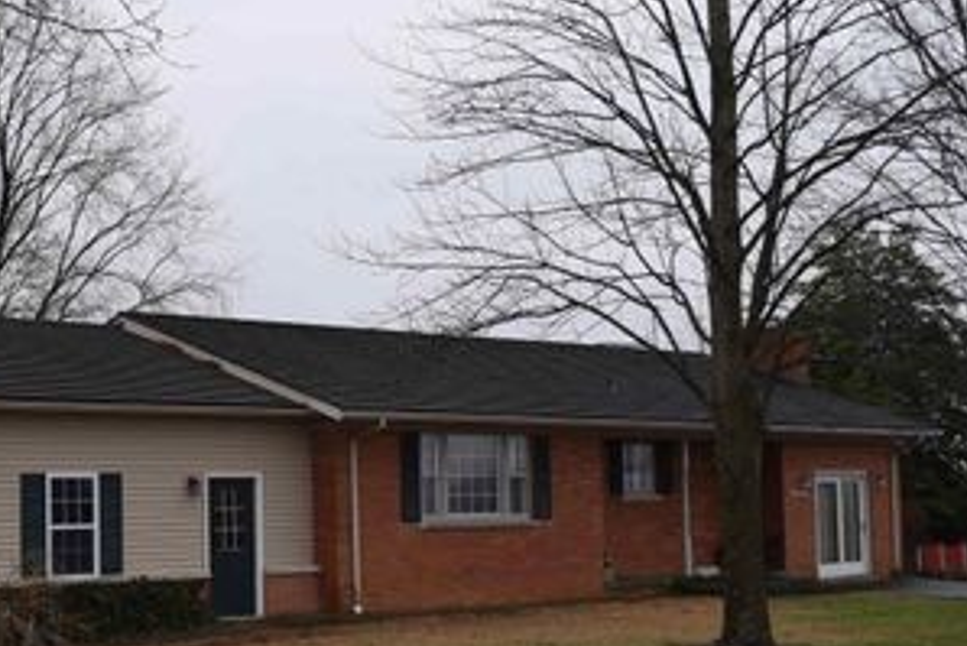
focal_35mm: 63
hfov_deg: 31.4
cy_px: 375
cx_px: 247
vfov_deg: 21.6
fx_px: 1689
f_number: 7.1
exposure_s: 1/200
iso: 100
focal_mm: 25
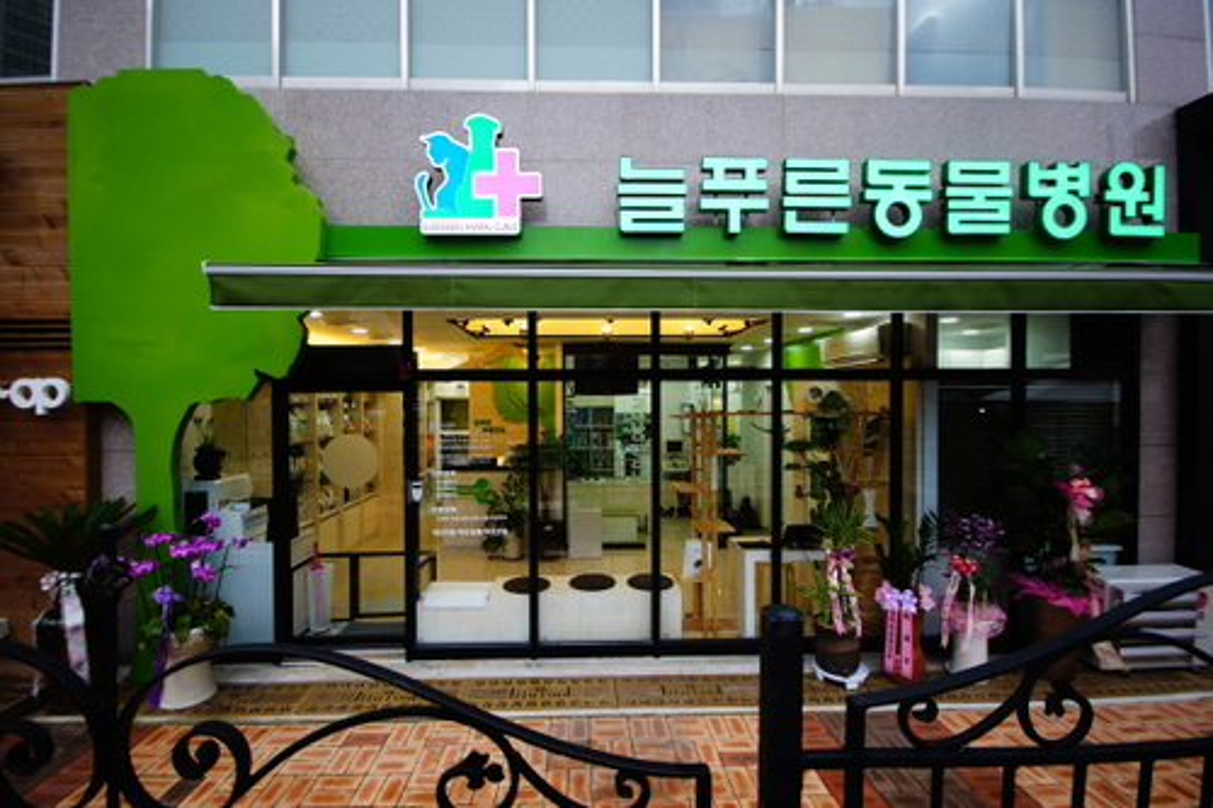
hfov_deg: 100.4
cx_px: 606
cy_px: 404
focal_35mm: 15
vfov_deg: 77.3
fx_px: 505
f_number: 4
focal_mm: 10
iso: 100
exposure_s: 1/30
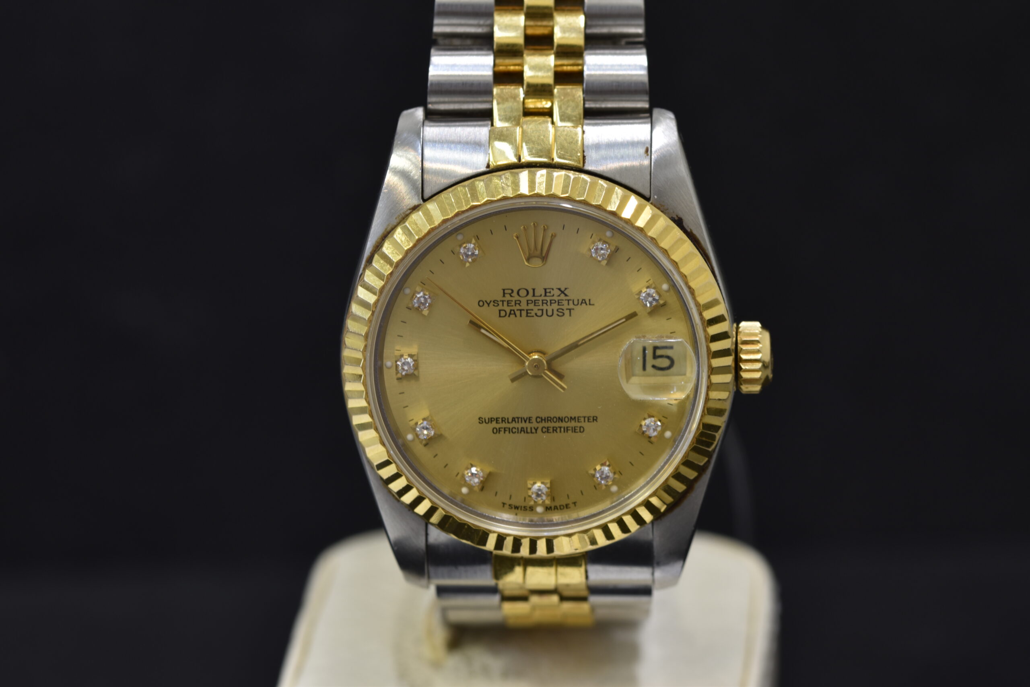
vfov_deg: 10.2
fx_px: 3862
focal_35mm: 135
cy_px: 344
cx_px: 515
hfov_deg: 15.2
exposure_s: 1/6
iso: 100
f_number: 8
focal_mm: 90
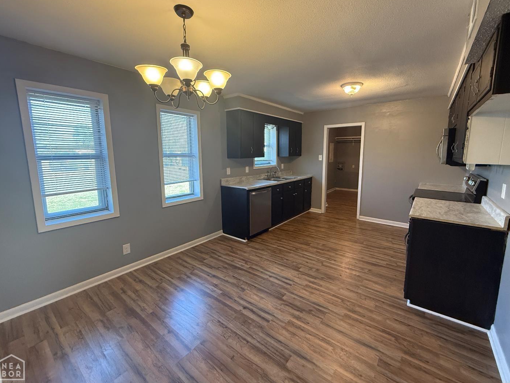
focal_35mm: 15
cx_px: 266
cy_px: 183
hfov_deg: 98.1
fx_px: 221
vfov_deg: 81.7
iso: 500
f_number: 2.2
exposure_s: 1/120
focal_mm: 2.22
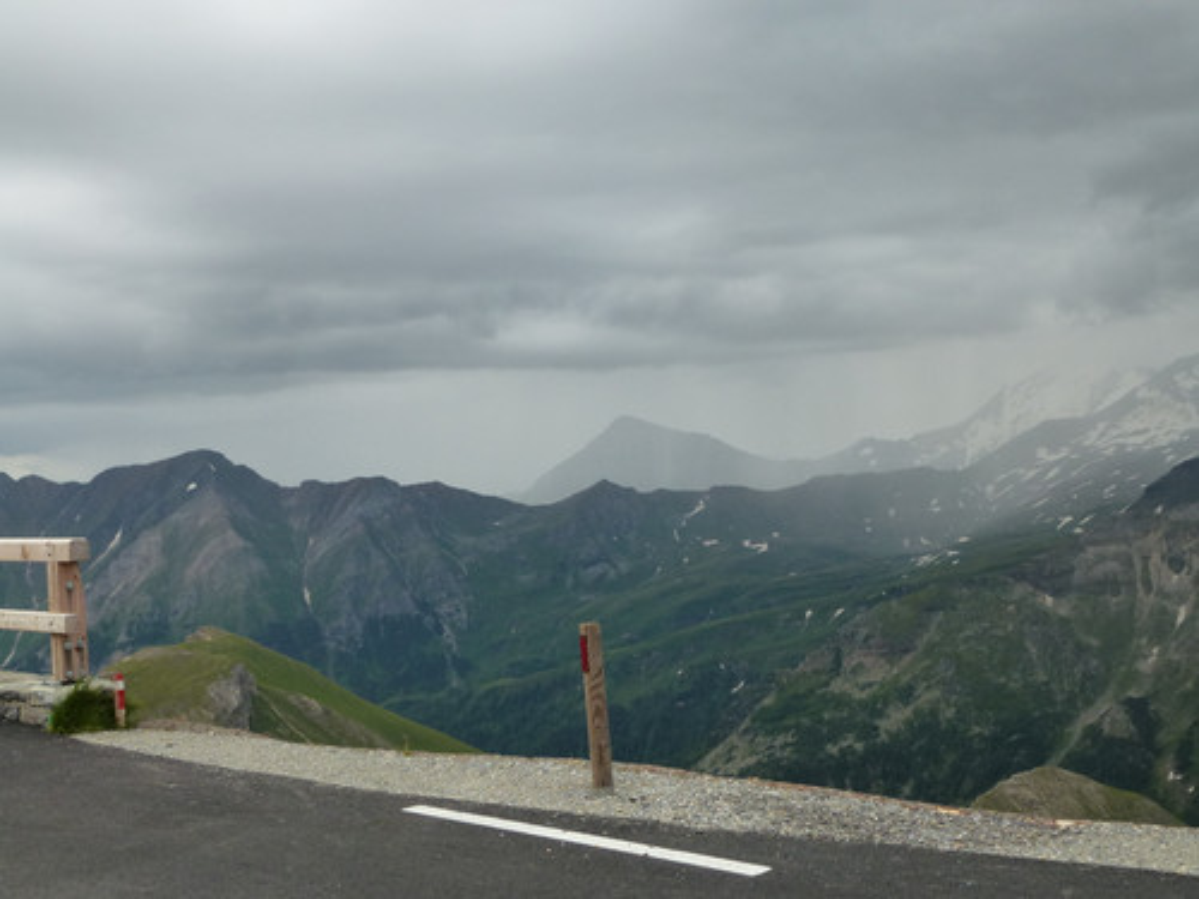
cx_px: 600
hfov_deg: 47.9
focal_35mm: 39
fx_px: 1351
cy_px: 450
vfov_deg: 36.8
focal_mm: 6.8
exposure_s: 1/400
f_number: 3.8
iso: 160
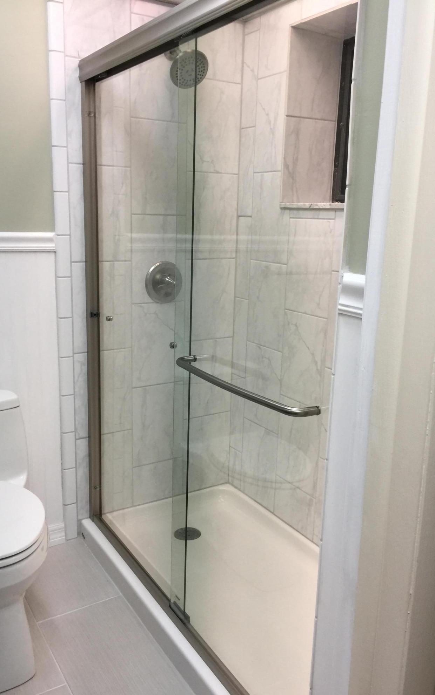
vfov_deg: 61.2
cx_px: 201
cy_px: 350
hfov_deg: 40.6
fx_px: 588
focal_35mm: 31
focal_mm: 4.15
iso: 32
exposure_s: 1/30
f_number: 2.2
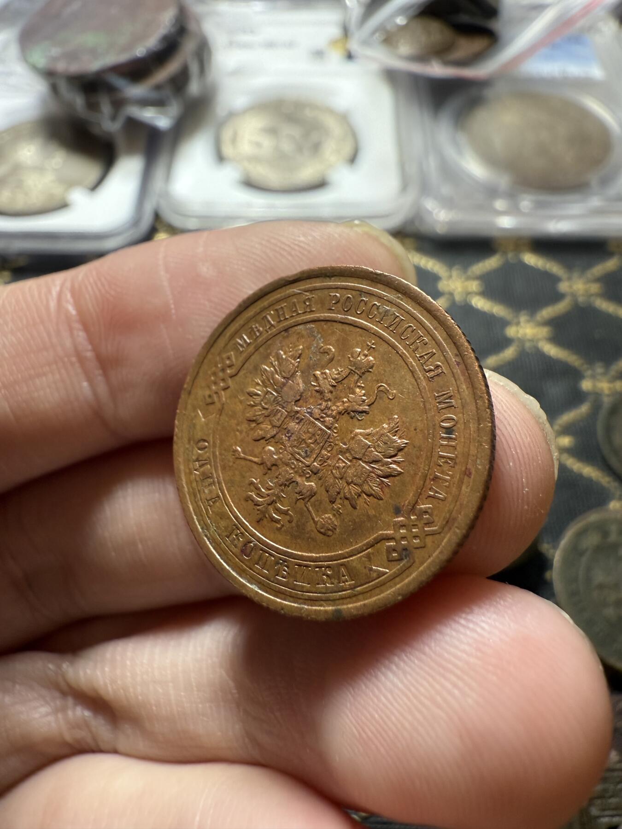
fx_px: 575
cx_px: 311
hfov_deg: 56.8
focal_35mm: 24
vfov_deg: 71.6
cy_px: 414
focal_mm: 2.22
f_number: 2.2
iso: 200
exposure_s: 1/70
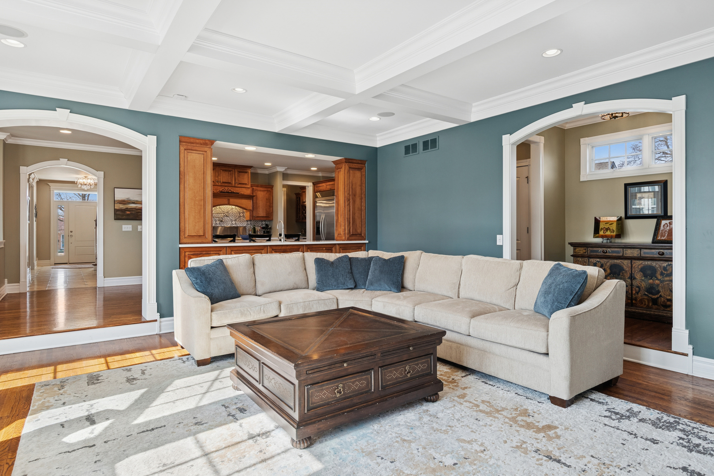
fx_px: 387
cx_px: 357
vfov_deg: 63.2
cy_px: 238
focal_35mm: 20
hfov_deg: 85.4
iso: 320
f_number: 8
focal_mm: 13
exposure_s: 1/40
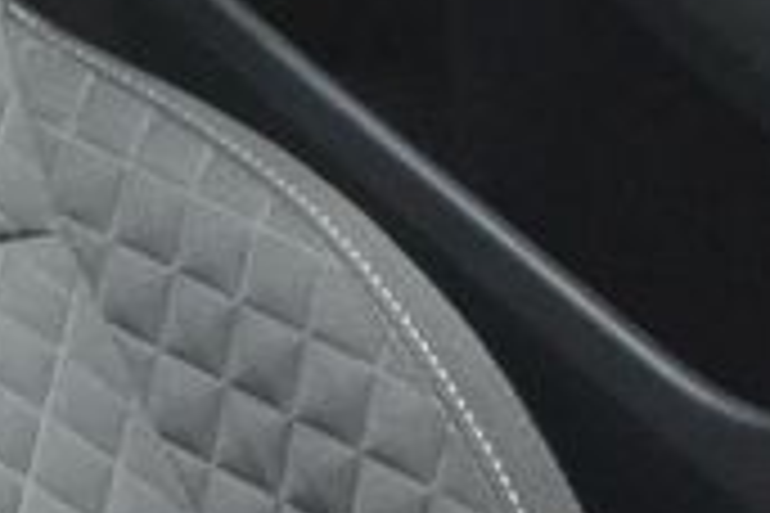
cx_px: -896
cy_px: -407
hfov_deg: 11.2
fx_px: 3465
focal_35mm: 162
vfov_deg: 8.2
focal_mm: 10
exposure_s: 1/60
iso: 720
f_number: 3.5
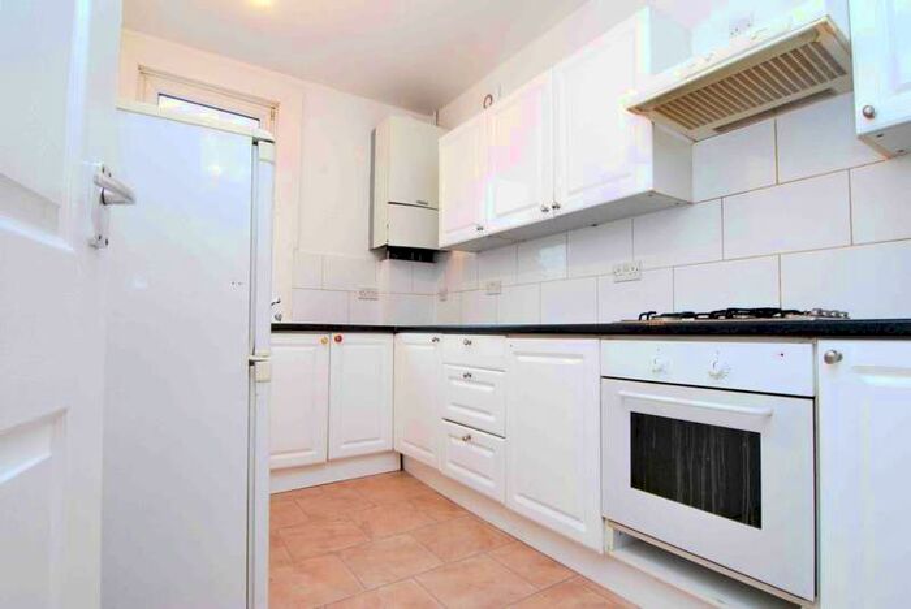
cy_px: 304
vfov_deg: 72.2
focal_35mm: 16
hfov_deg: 94.9
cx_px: 456
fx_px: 418
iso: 400
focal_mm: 11
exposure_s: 1/6
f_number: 11
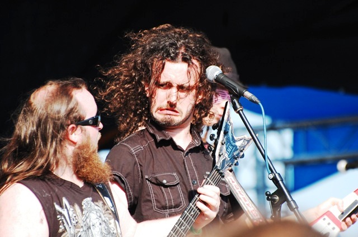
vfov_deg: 3.5
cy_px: 118
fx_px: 3871
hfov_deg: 5.3
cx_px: 179
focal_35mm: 390
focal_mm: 260
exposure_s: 1/640
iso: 400
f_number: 5.6
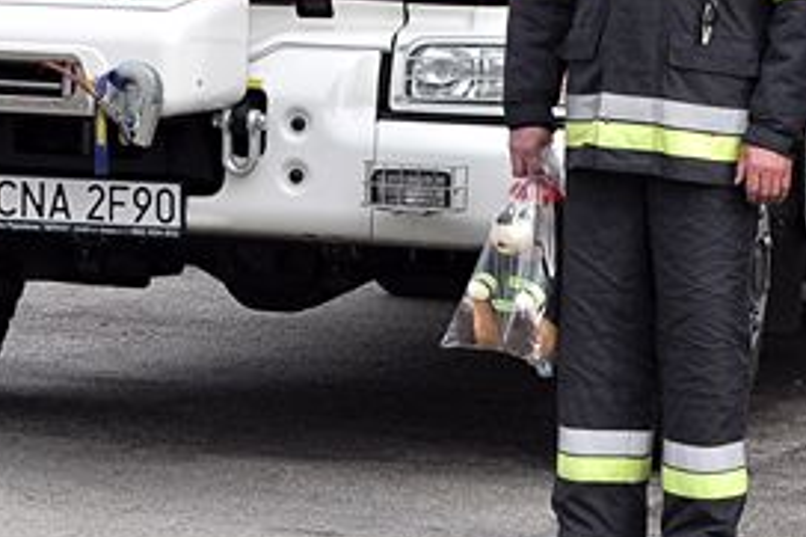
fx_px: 5034
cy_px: -147
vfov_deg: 6.1
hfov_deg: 9.2
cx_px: 453
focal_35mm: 225
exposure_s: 1/500
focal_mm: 48
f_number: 11
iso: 500
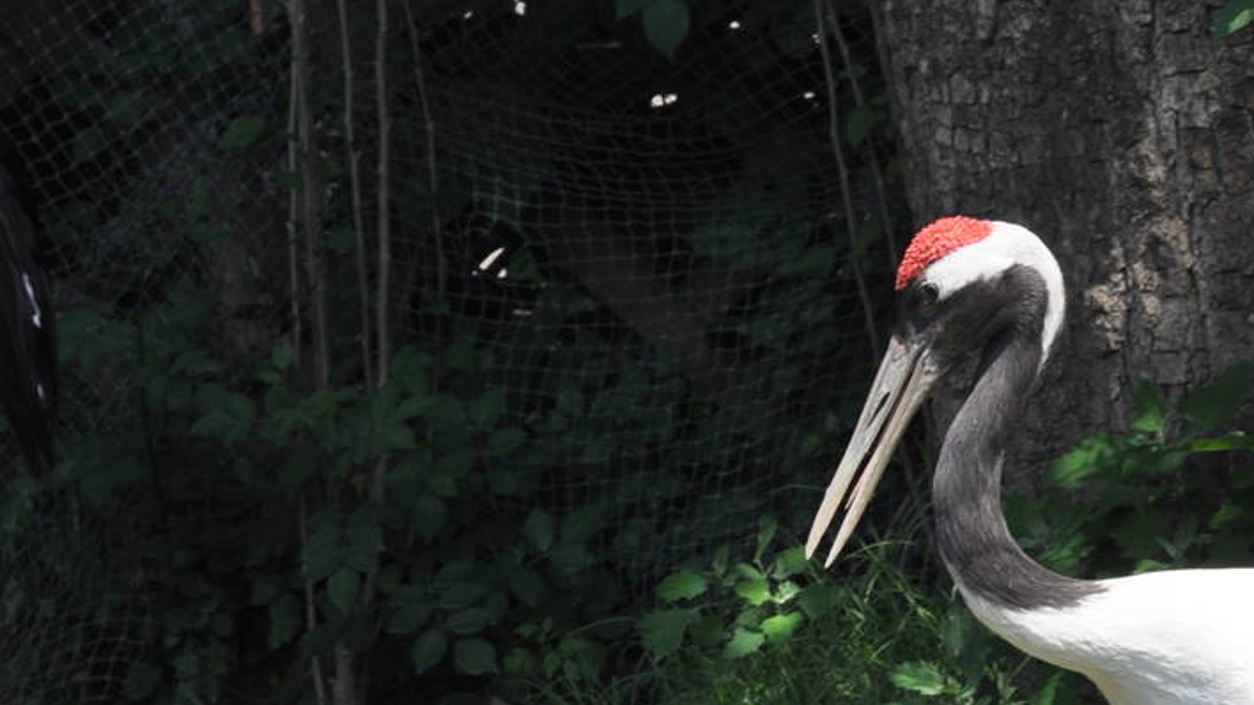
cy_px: 835
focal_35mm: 709
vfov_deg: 1.7
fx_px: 23571
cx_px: 1374
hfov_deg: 3.0
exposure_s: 1/200
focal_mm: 200
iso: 200
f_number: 10
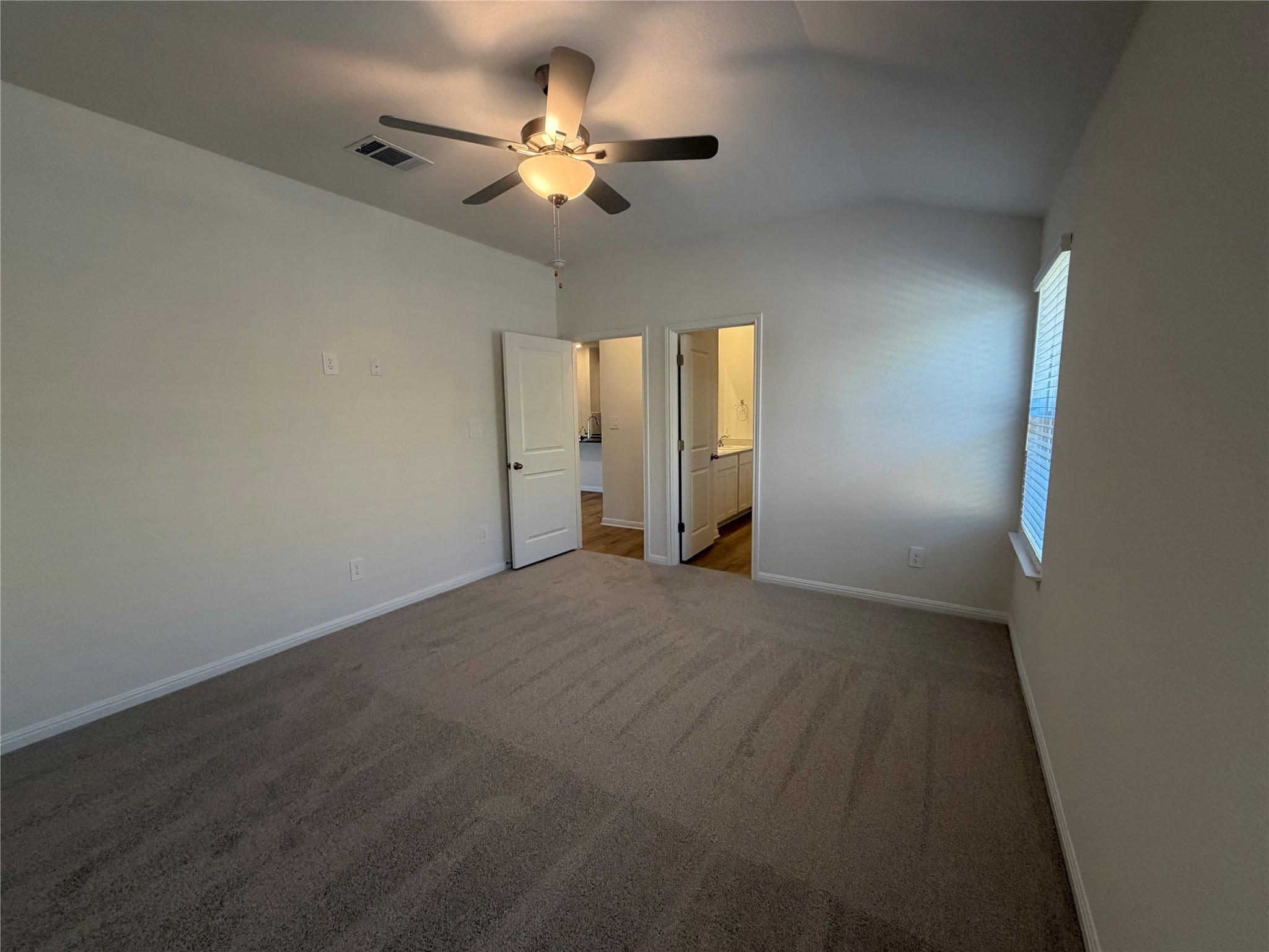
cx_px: 634
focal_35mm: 14
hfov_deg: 102.1
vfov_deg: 85.7
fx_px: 513
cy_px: 476
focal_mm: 2.22
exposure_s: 1/120
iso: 200
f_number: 2.2
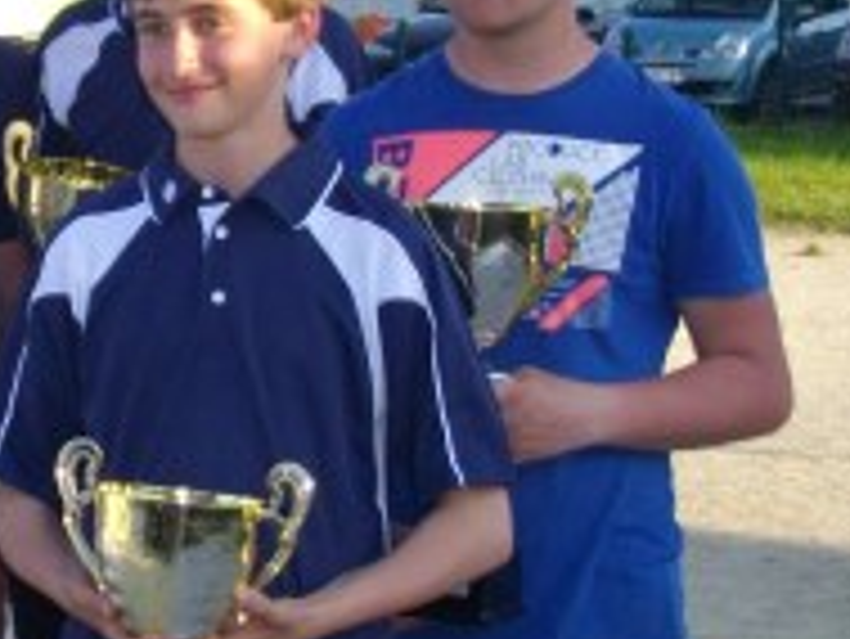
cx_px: -25
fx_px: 3145
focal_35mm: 128
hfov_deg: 15.1
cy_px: 225
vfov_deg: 11.6
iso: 100
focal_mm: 6.2
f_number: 2.8
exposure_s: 1/500
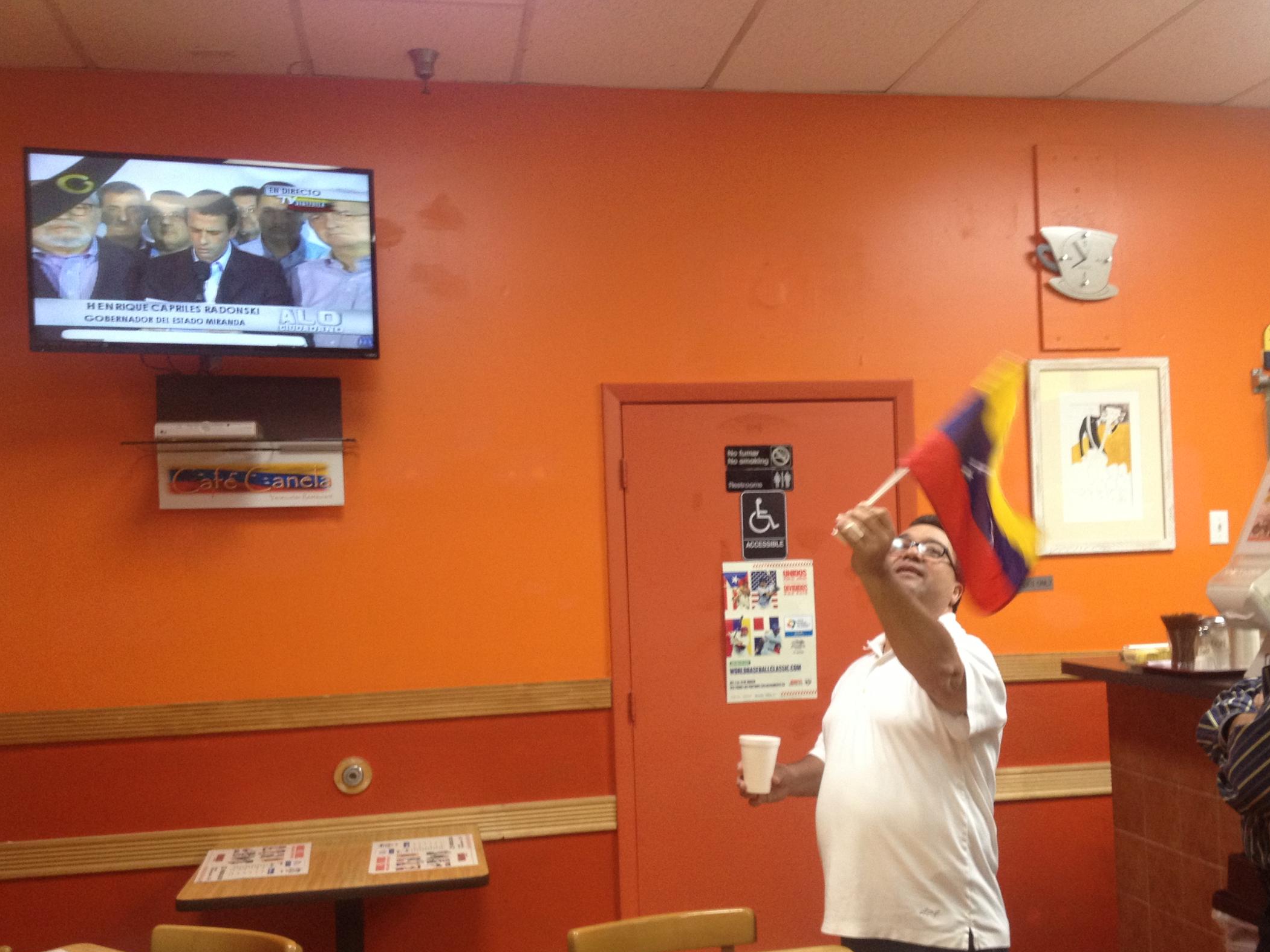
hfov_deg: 46.7
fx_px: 1468
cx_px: 706
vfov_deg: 35.9
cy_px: 543
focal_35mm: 40
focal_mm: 4.28
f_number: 2.4
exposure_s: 1/20
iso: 125
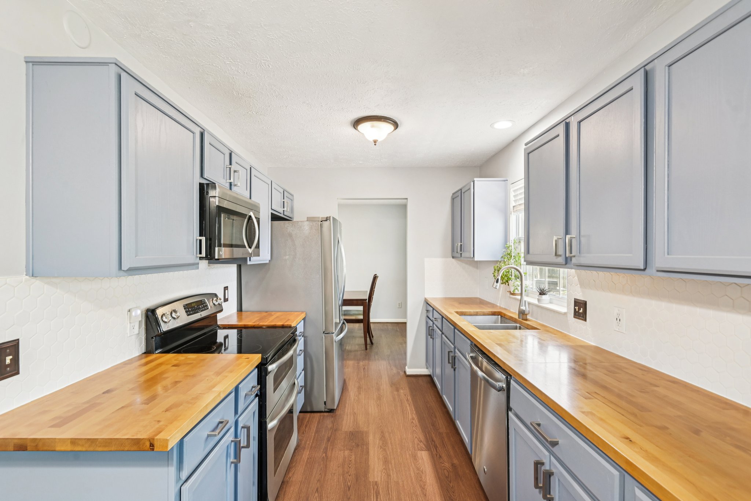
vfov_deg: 73.7
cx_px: 376
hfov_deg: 96.7
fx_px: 334
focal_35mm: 16
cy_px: 250
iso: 400
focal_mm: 16
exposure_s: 1/10
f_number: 8
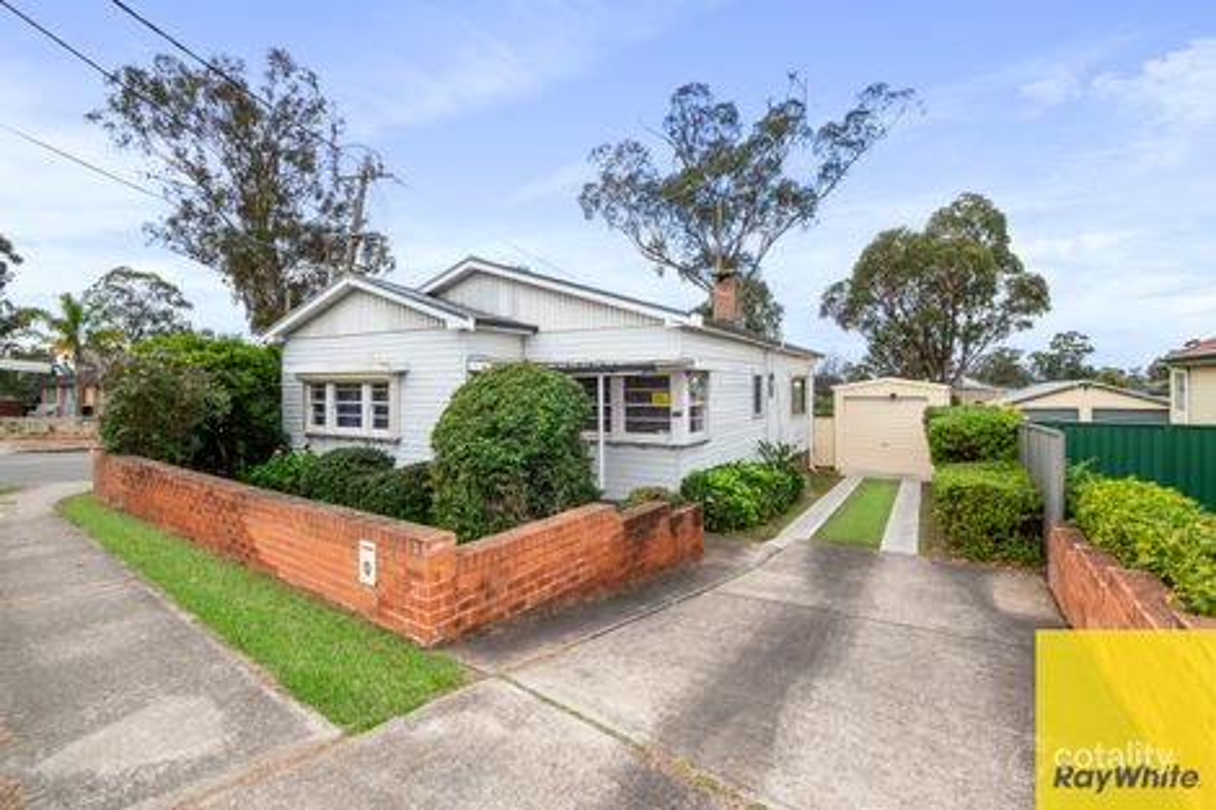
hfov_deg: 96.8
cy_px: 405
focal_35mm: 16
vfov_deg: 73.7
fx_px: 540
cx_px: 608
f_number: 11
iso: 400
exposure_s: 1/160
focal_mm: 16
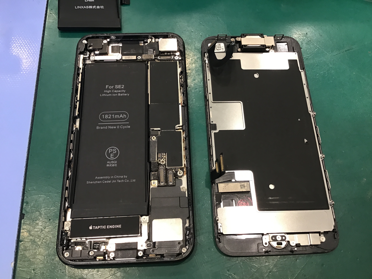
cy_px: 140
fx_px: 333
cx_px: 186
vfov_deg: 45.4
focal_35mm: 31
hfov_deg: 58.4
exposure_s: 1/30
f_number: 2.4
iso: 80
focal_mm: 3.3
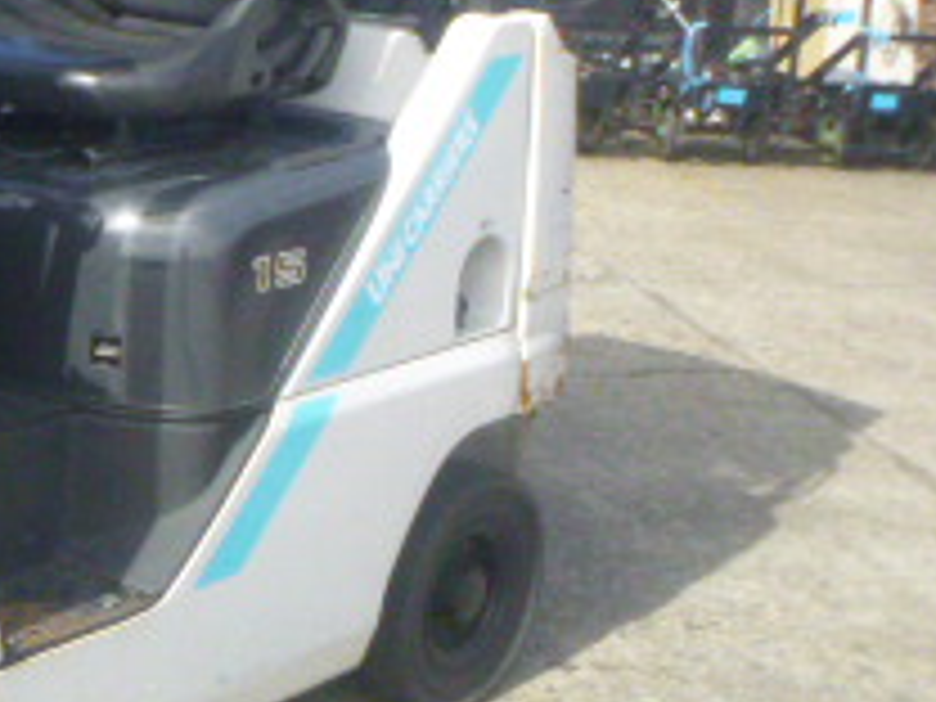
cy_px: 108
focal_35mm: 77
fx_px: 2082
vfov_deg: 18.9
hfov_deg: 22.9
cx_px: -234
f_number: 9
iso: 400
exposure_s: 1/1000
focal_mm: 4.5
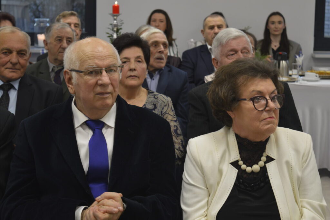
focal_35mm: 82
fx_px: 756
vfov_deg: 16.5
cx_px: 165
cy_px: 110
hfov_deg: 24.6
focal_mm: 55
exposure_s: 1/20
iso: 400
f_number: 5.6
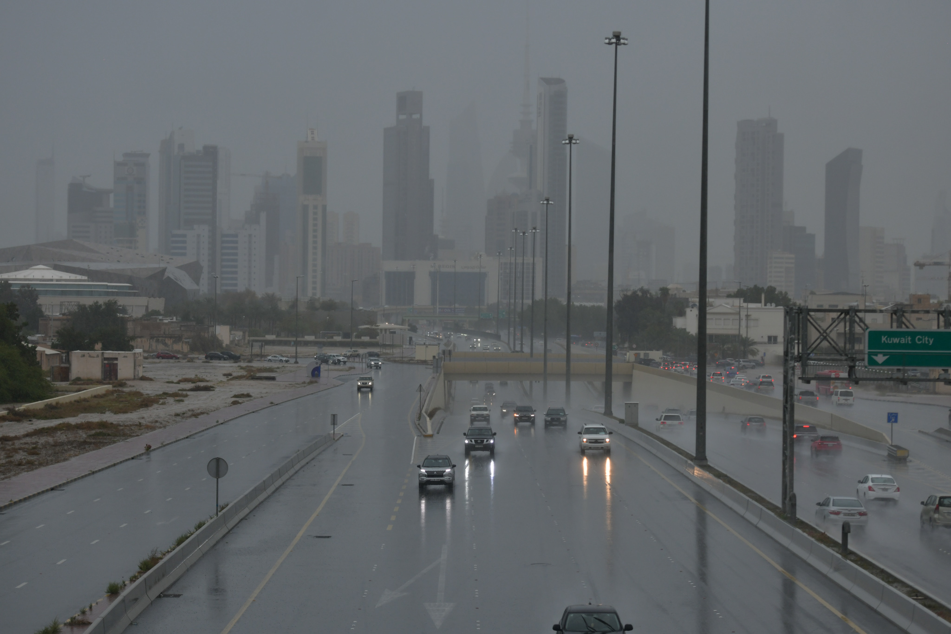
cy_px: 317
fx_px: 2509
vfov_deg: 14.4
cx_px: 476
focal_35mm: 95
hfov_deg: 21.5
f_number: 4
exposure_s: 1/4000
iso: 400
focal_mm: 95
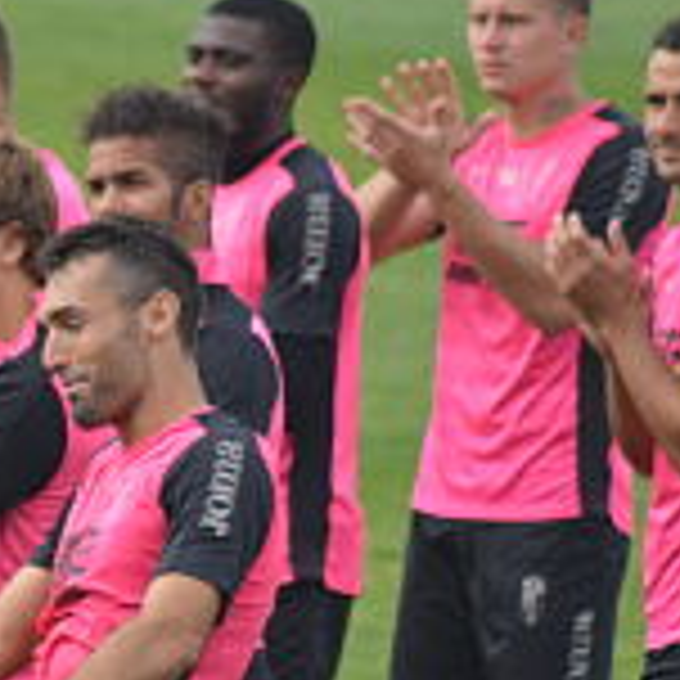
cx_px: 54
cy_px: 351
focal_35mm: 1014
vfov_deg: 1.7
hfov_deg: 1.7
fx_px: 22536
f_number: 5.6
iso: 400
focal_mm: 300
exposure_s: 1/640
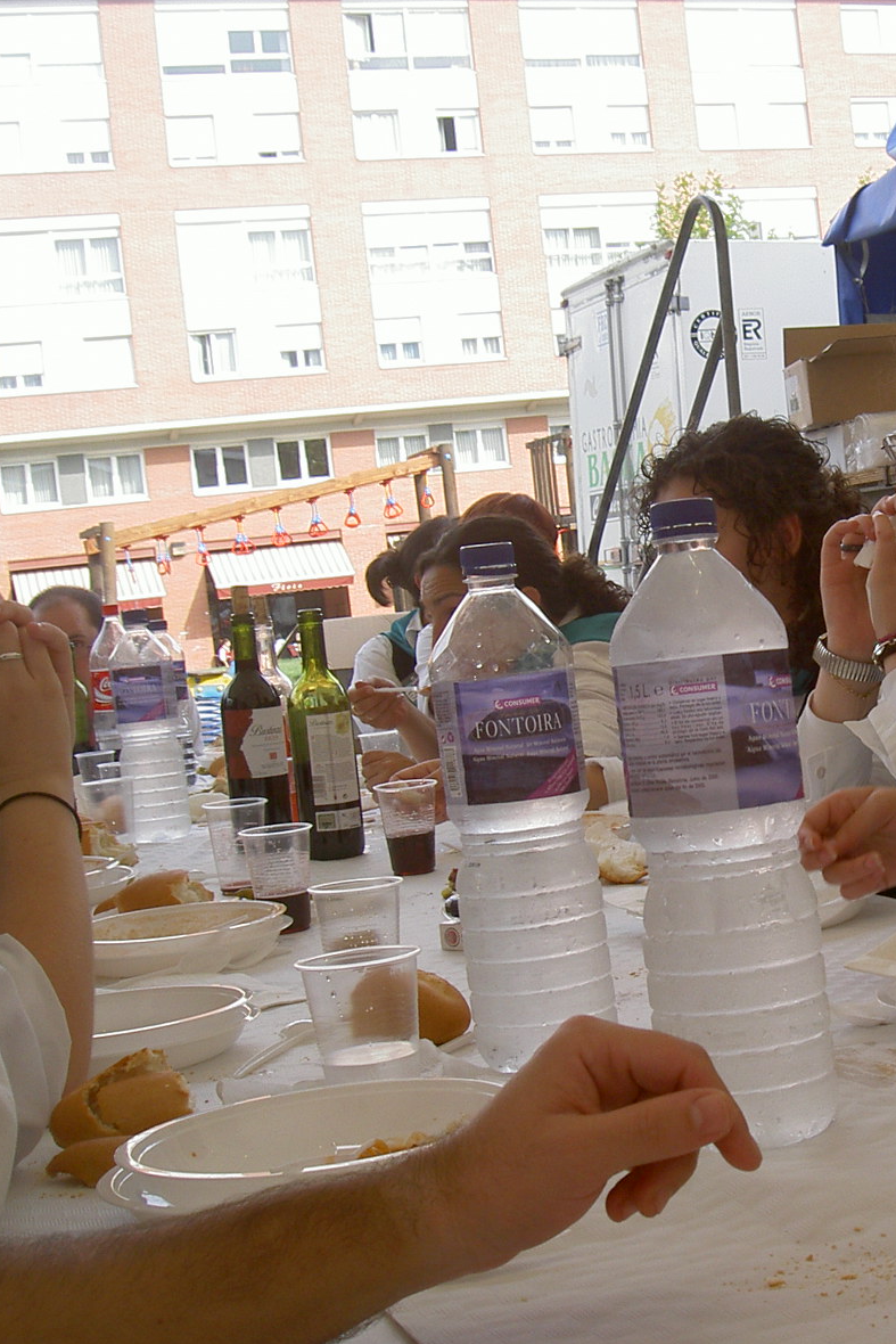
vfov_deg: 36.2
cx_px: 790
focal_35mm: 55
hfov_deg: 24.0
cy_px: 681
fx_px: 2053
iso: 100
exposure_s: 1/179
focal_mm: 8
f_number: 4.7
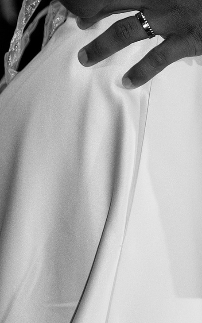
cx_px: 223
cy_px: -131
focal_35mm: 643
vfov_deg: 3.3
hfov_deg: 2.0
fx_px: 5666
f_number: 2.8
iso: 400
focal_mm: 120
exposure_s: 1/200
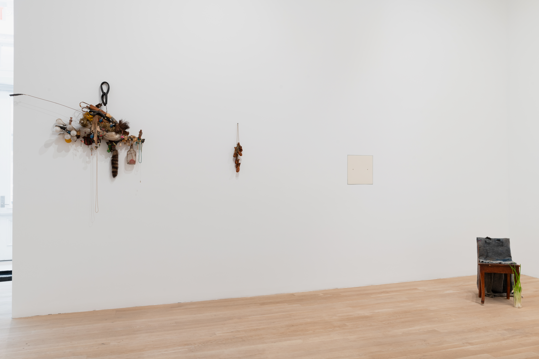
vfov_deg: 42.3
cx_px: 270
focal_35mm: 31
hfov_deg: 60.3
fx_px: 464
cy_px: 180
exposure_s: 1
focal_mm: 31
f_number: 11
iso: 80
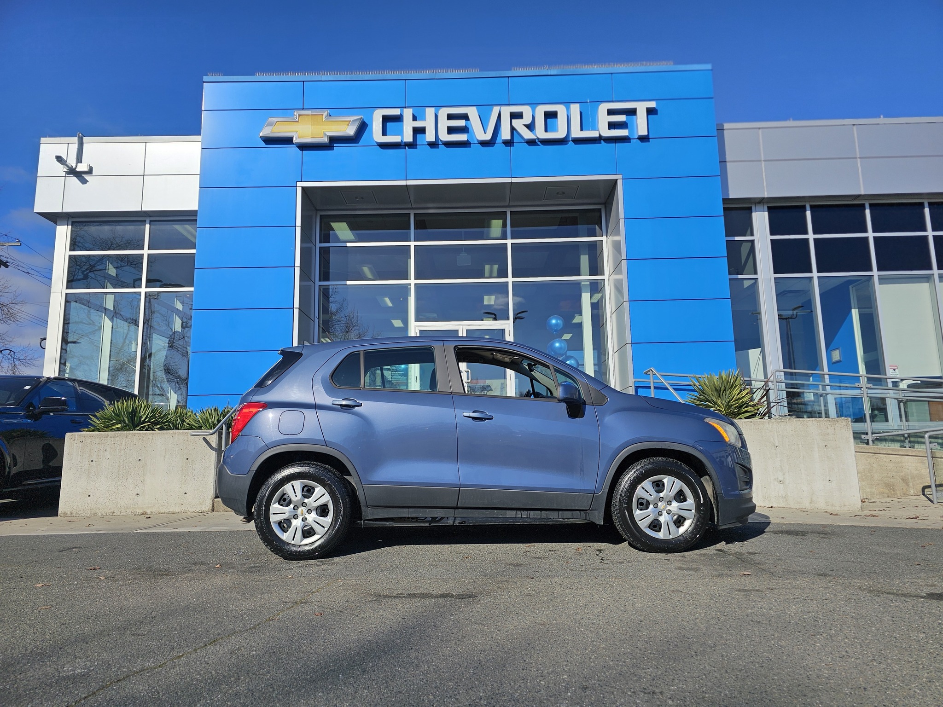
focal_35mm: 23
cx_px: 472
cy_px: 354
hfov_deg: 73.9
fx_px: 627
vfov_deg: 58.9
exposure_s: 1/1789
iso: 12
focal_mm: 6.3
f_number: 1.7
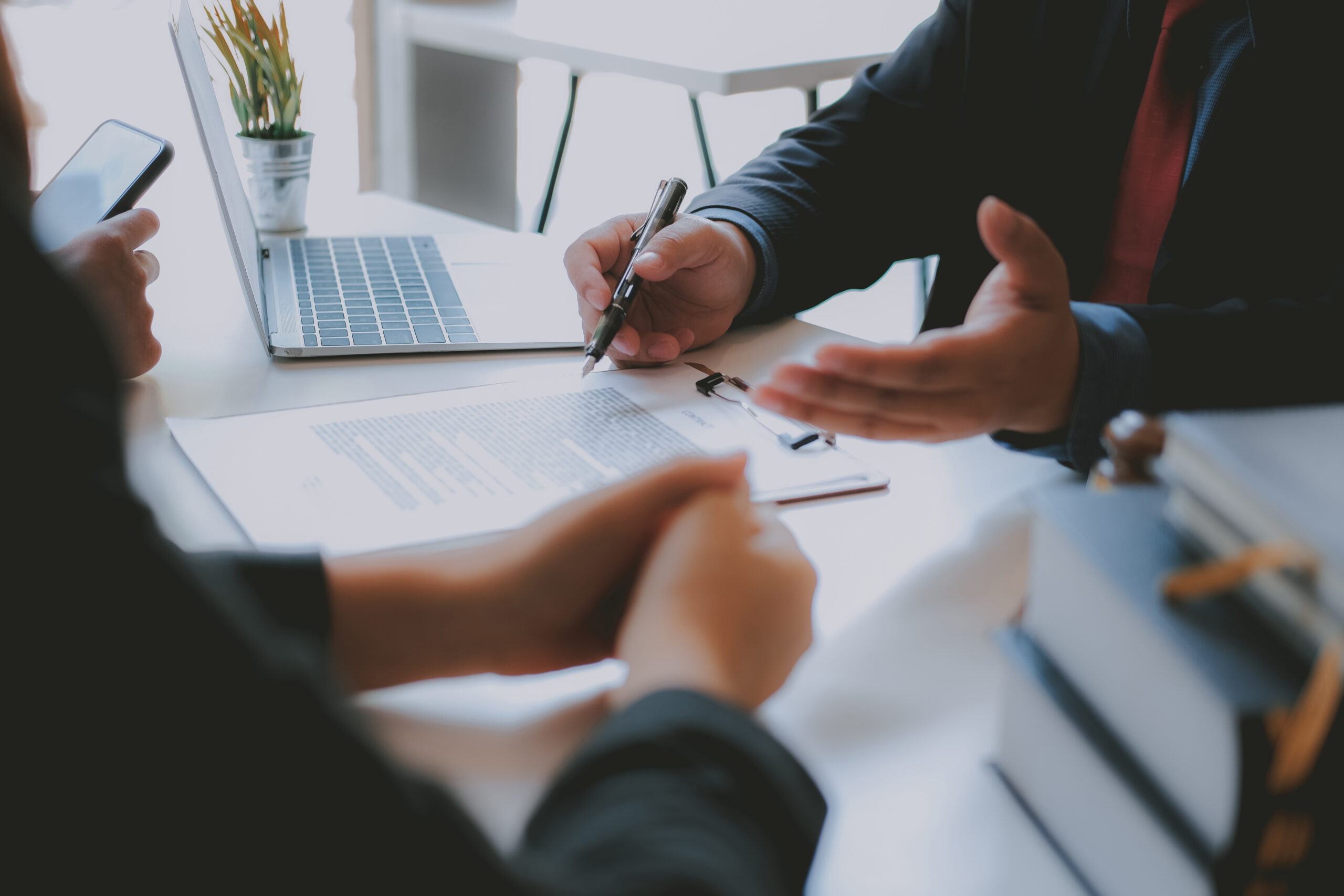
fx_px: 1979
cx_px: 672
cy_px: 448
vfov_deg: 25.5
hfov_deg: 37.5
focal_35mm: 53
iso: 200
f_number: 2
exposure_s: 1/125
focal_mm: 35
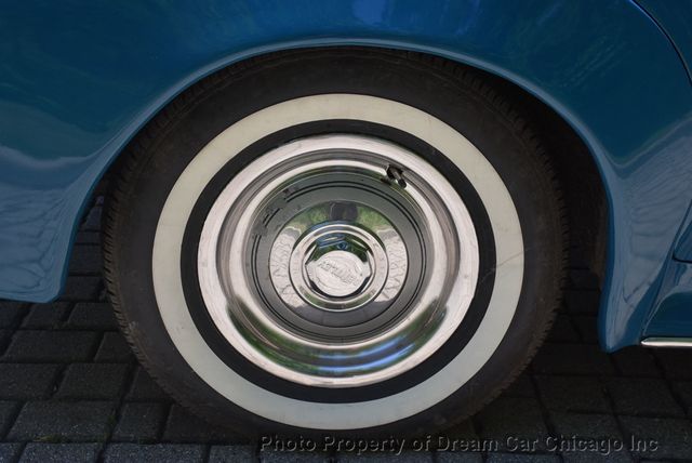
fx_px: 1010
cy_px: 232
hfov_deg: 37.8
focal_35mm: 52
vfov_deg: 25.8
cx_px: 346
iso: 400
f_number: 8
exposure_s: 1/500
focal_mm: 35
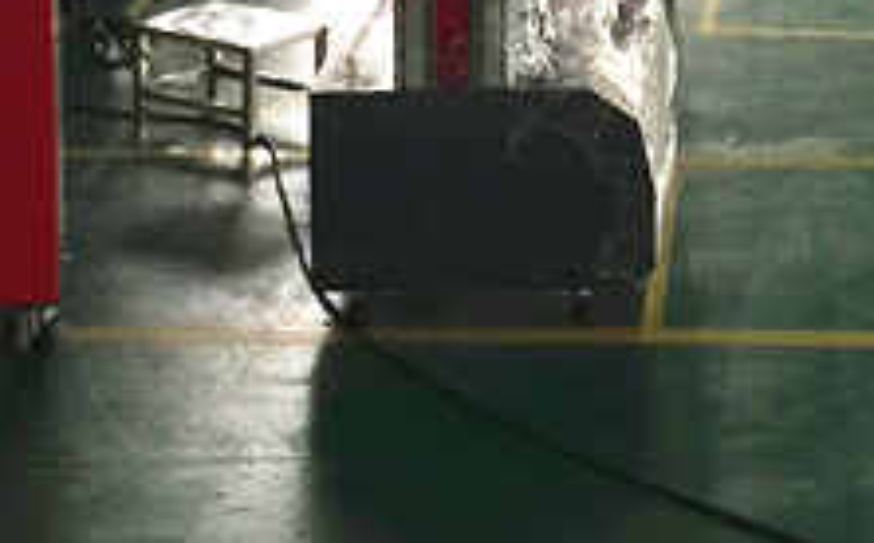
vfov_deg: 11.4
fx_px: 2640
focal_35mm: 111
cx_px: 1035
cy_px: -193
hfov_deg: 17.9
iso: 40
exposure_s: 1/17
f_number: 2.2
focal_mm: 4.15
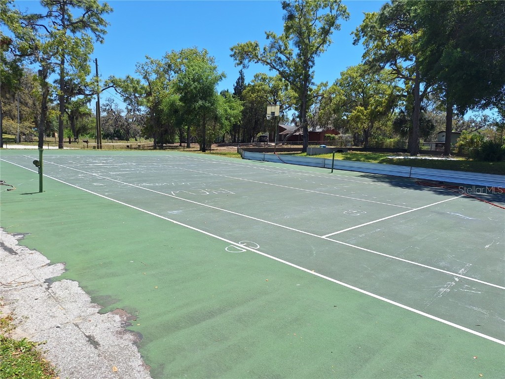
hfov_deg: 73.9
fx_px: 336
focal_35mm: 23
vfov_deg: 58.9
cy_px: 190
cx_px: 252
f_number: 1.8
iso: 40
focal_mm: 5.54
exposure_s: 1/2755
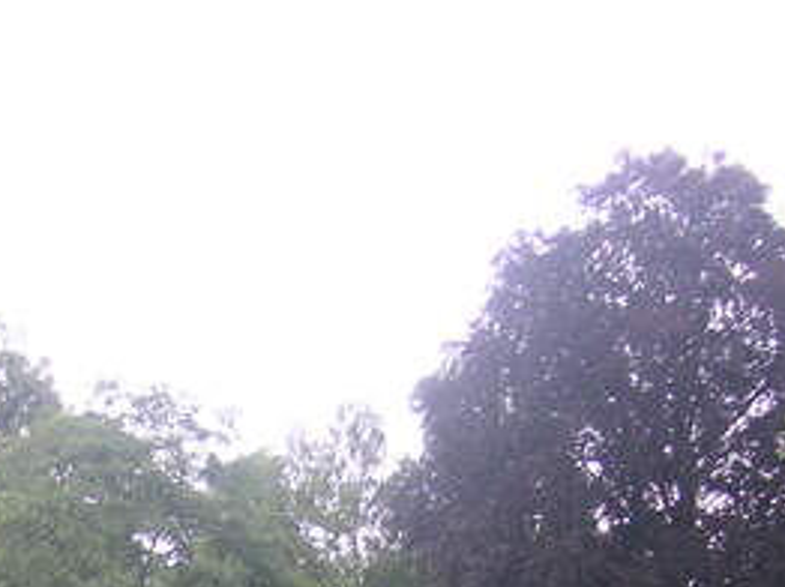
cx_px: 6
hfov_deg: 17.1
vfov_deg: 12.5
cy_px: 872
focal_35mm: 113
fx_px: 2560
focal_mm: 6.1
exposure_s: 1/90
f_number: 2.8
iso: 50
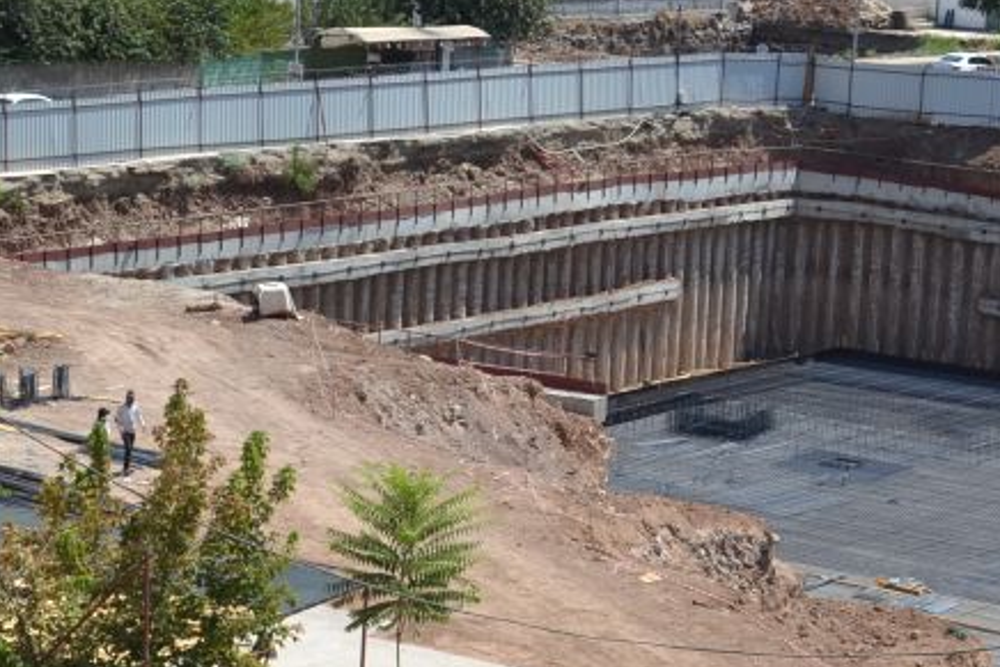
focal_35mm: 115
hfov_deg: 17.7
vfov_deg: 11.9
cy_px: 449
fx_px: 3202
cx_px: 390
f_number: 6.3
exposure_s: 1/160
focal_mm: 31
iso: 100
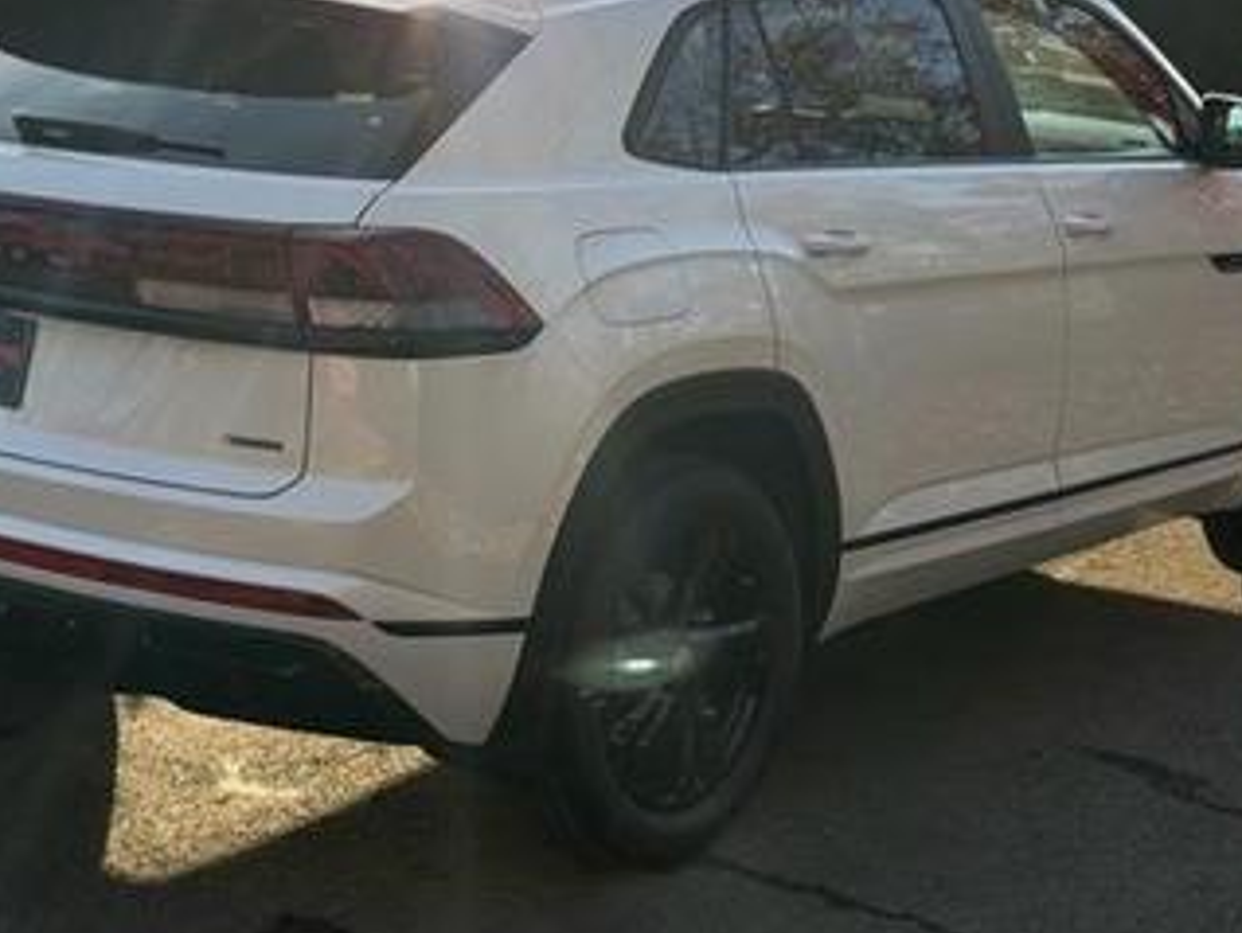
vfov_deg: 19.3
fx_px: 2729
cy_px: 297
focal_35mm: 76
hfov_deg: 25.6
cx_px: 527
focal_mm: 6.76
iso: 100
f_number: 1.78
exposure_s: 1/2577
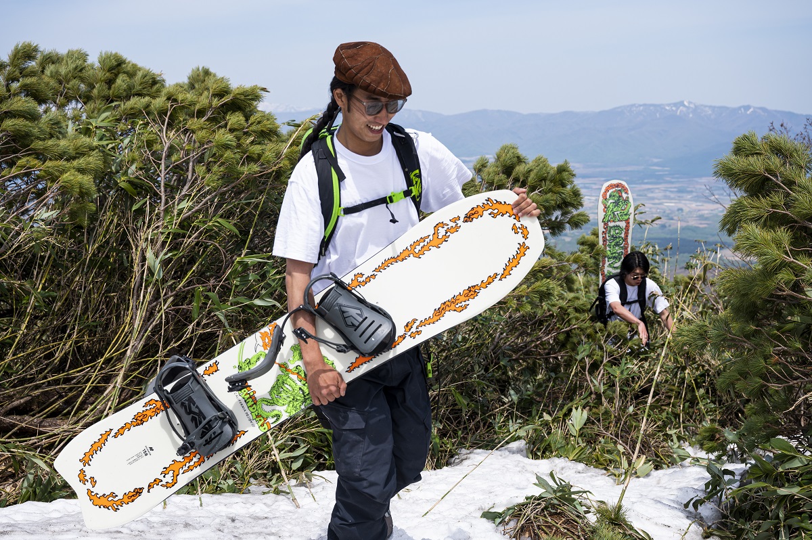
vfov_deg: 29.2
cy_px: 270
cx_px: 406
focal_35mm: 46
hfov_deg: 42.8
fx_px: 1037
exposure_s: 1/640
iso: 100
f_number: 5.6
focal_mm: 46
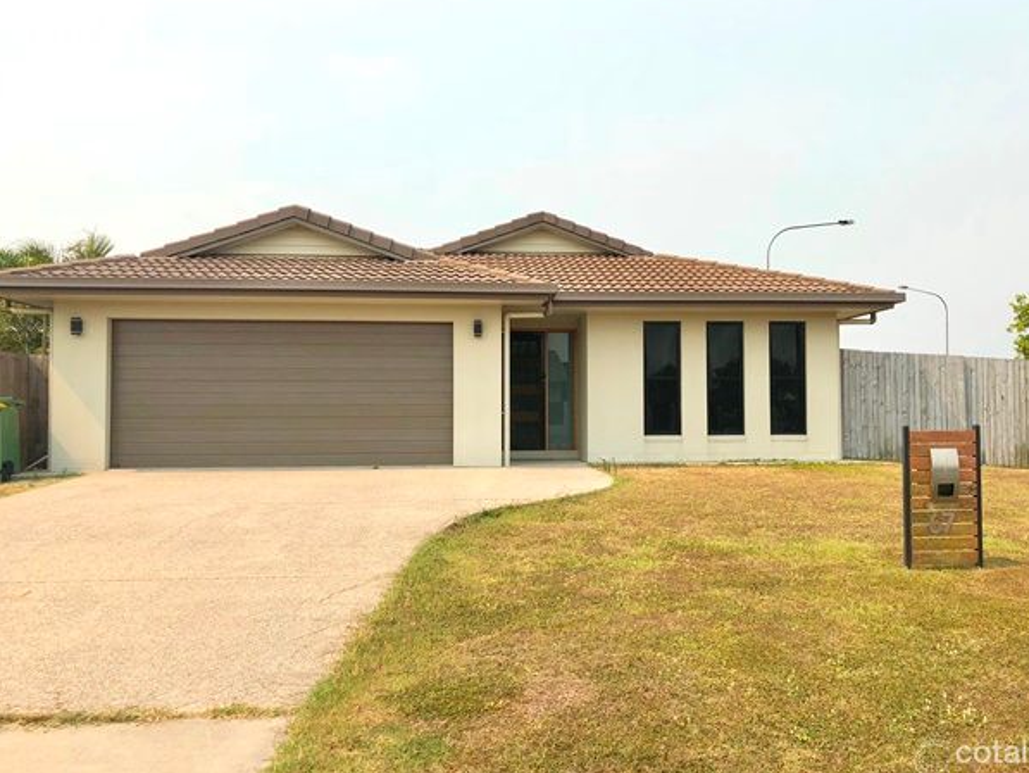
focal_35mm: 30
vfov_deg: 46.8
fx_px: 892
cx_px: 550
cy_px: 388
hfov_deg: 59.9
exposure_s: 1/2183
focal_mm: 3.99
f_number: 1.8
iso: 20
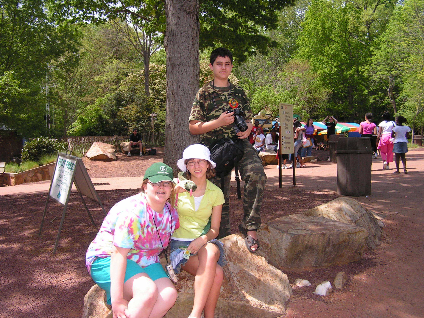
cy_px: 159
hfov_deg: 49.0
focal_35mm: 38
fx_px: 465
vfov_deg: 37.7
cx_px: 212
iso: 50
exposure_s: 1/640
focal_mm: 6.3
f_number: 2.8
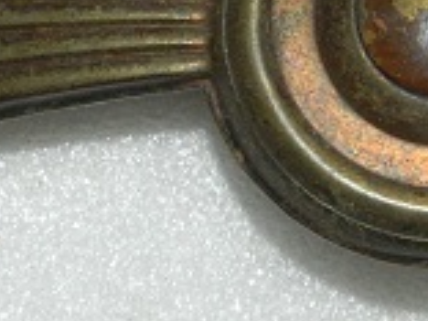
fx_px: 3598
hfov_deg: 6.8
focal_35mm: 291
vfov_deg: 5.1
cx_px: 453
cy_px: -19
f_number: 4
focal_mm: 12.6
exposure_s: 1/30
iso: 200
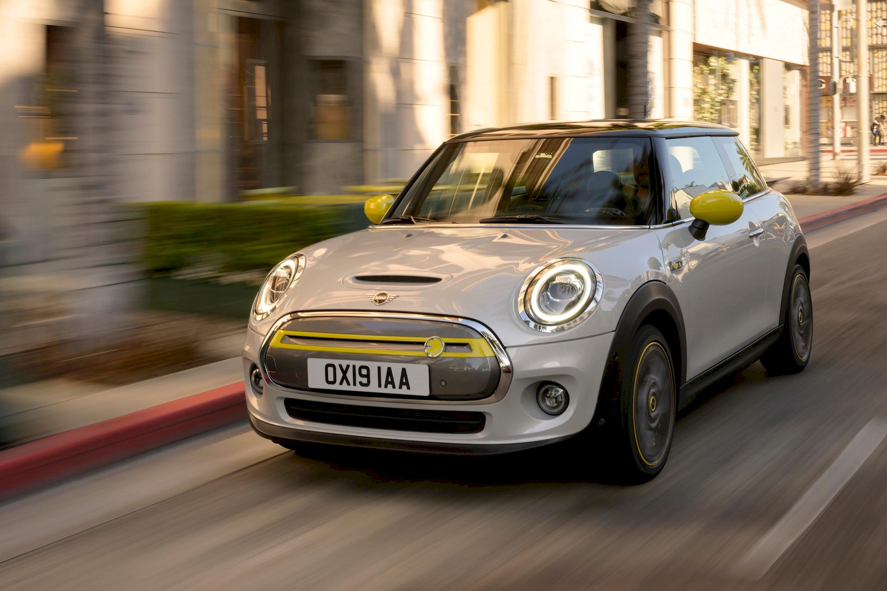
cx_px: 444
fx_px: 1158
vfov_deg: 28.6
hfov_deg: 41.9
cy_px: 296
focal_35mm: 47
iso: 100
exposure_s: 1/20
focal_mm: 47
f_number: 22
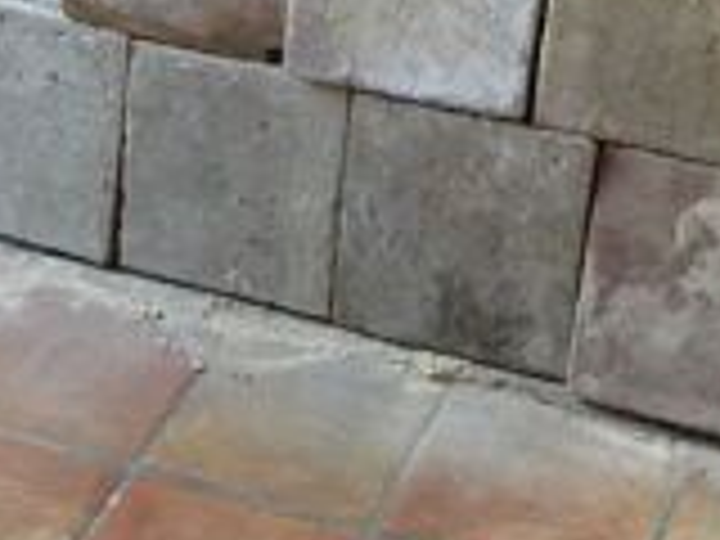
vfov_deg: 16.5
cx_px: 490
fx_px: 1810
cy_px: -40
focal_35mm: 87
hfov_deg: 22.4
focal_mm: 4.15
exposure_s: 1/33
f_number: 2.2
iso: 200
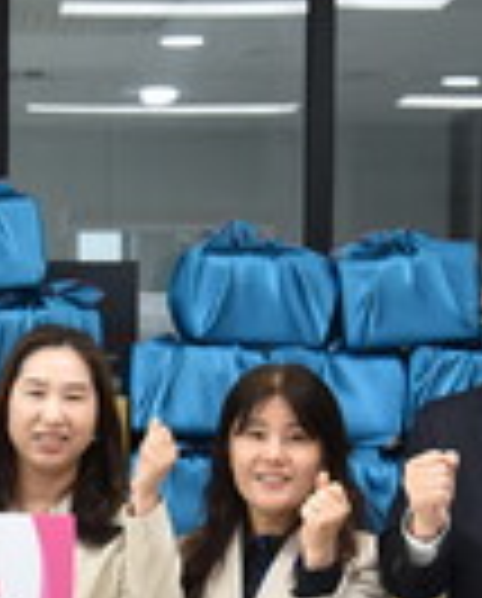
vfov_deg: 14.6
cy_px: 474
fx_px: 2328
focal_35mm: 131
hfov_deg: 11.7
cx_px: 5
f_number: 4
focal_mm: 31
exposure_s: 1/60
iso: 400
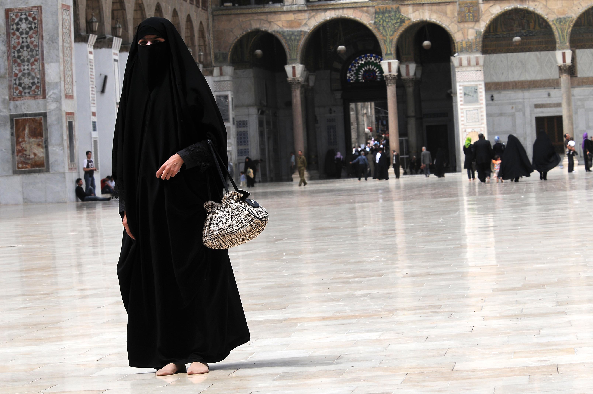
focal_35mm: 120
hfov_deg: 17.1
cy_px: 197
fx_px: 1974
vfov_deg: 11.4
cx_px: 296
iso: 200
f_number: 11
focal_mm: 80
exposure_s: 1/500
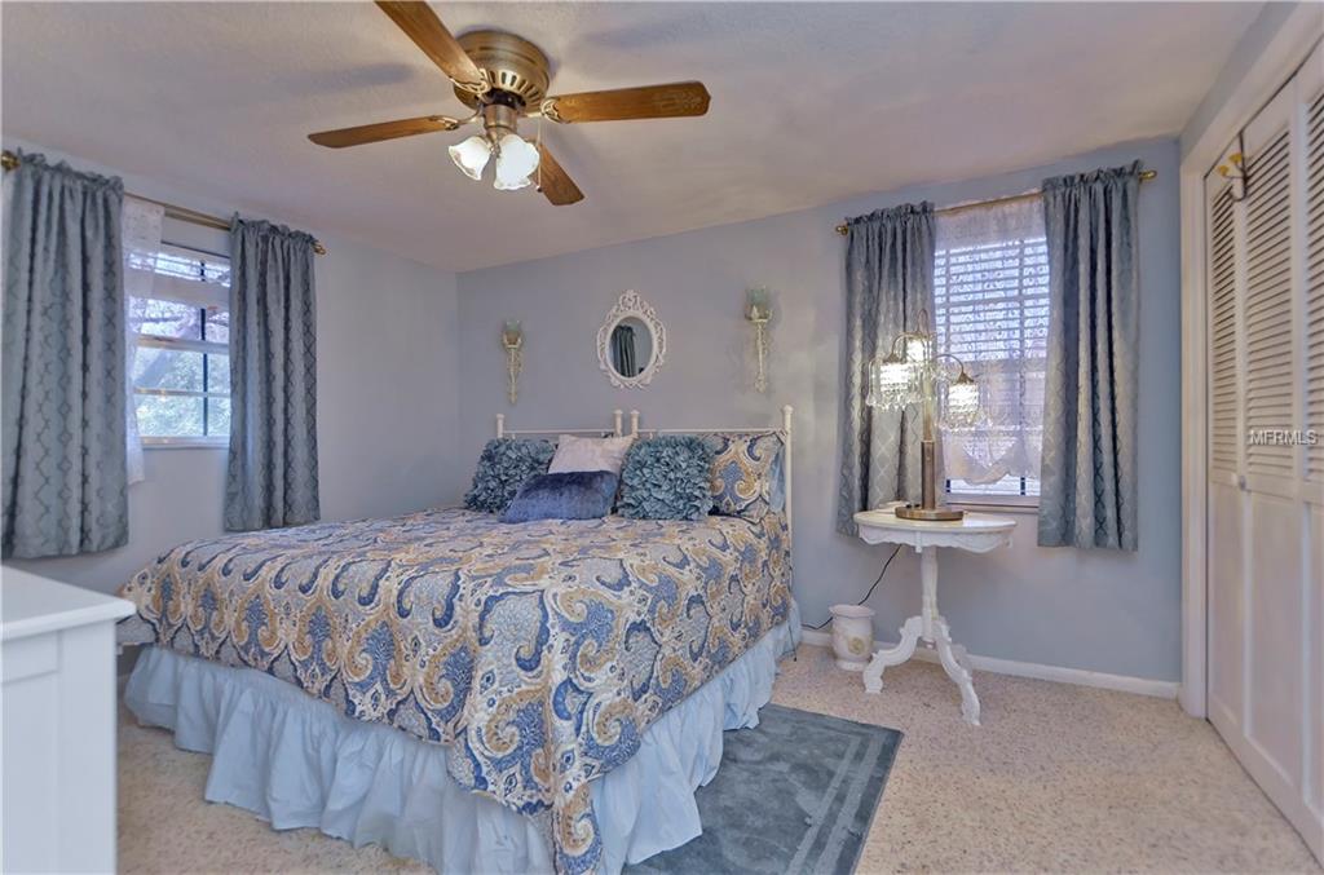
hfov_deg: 100.5
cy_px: 438
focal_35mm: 15
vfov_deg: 77.0
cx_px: 662
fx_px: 550
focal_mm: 10
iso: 1400
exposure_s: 1/60
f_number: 4
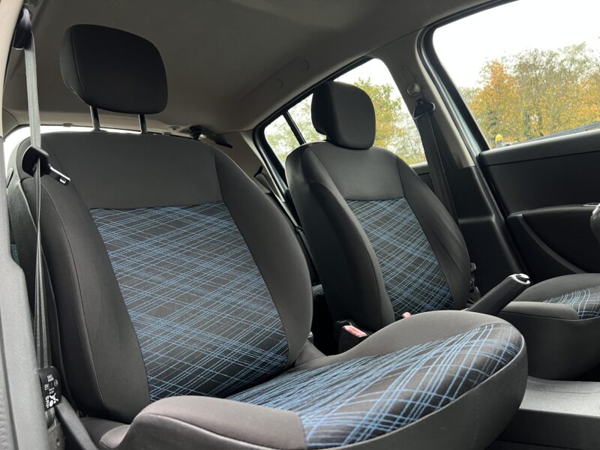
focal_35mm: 26
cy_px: 225
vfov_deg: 53.1
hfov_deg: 67.3
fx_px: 451
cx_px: 300
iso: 200
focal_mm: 5.7
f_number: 1.5
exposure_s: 1/60
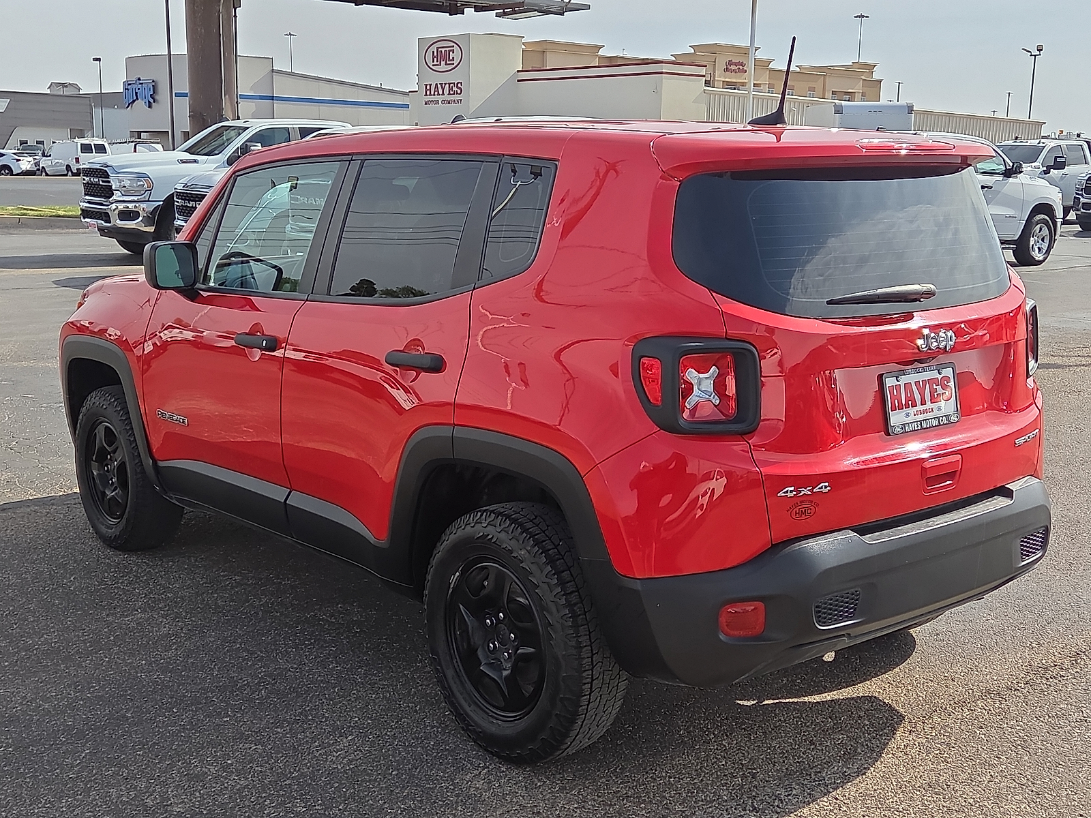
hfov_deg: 44.8
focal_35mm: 42
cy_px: 409
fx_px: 1324
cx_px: 546
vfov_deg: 34.3
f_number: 1.8
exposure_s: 1/1429
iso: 25
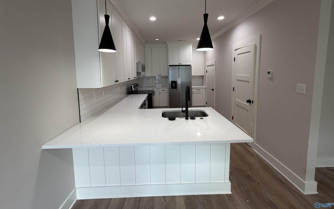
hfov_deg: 101.5
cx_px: 167
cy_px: 83
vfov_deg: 73.9
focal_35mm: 15
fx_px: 137
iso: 125
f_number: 2.2
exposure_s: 1/120
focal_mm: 2.22
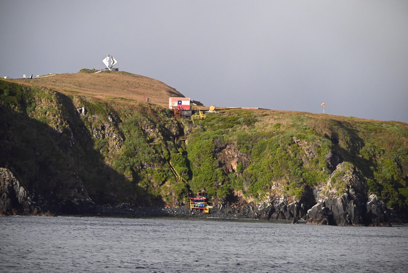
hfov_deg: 9.8
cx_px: 204
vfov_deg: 6.5
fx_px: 2381
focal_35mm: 210
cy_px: 136
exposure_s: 1/8000
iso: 6400
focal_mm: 210
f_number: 8
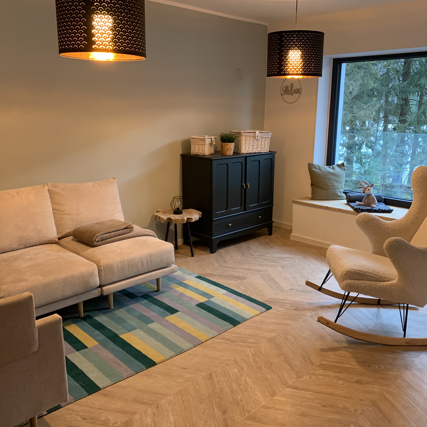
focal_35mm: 31
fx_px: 433
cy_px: 211
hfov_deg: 52.5
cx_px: 229
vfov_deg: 52.5
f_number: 1.8
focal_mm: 4.25
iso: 160
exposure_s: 1/50
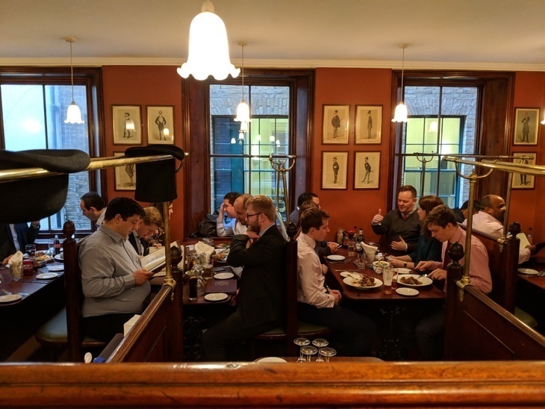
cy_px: 204
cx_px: 272
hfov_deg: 65.3
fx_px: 425
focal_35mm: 27
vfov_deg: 51.4
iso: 320
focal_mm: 4.44
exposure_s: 1/50
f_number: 1.8
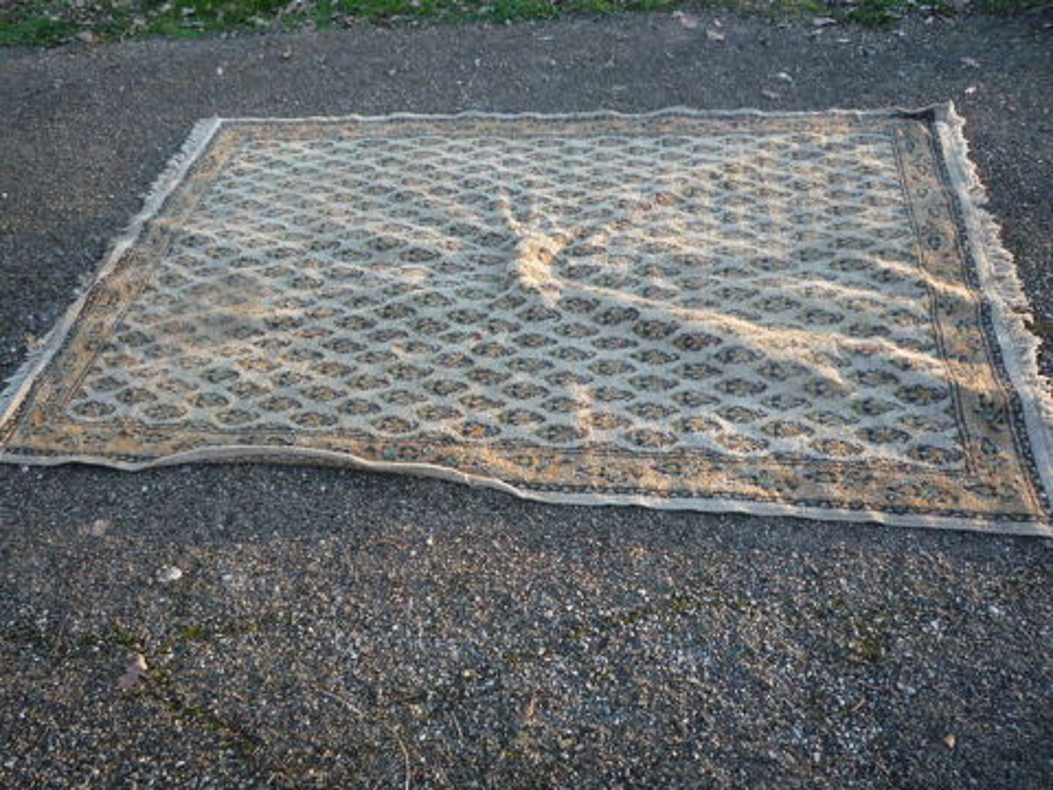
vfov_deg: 46.8
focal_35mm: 30
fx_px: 913
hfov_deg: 60.0
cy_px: 395
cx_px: 526
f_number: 3.3
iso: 100
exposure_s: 1/80
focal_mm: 5.2
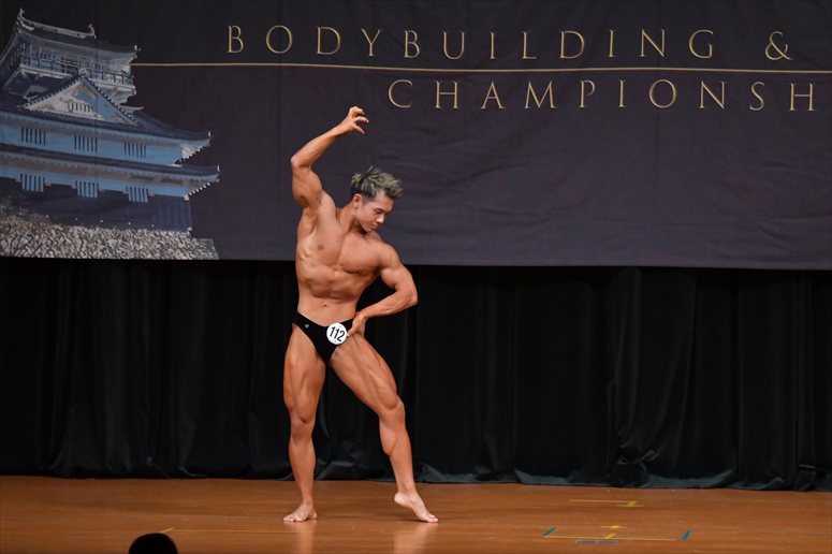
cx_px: 416
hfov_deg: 9.2
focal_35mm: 225
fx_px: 5198
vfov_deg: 6.1
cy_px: 277
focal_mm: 150
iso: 4000
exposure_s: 1/400
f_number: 5.6
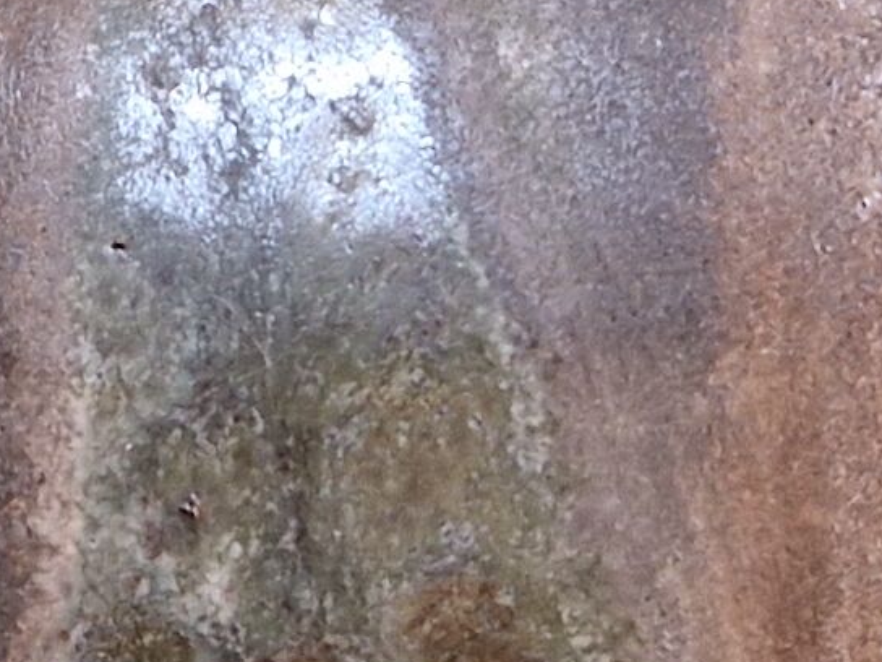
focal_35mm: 169
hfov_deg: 11.6
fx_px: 4306
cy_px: -490
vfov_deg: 8.5
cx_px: 162
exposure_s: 1/180
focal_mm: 5.4
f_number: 1.8
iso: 160
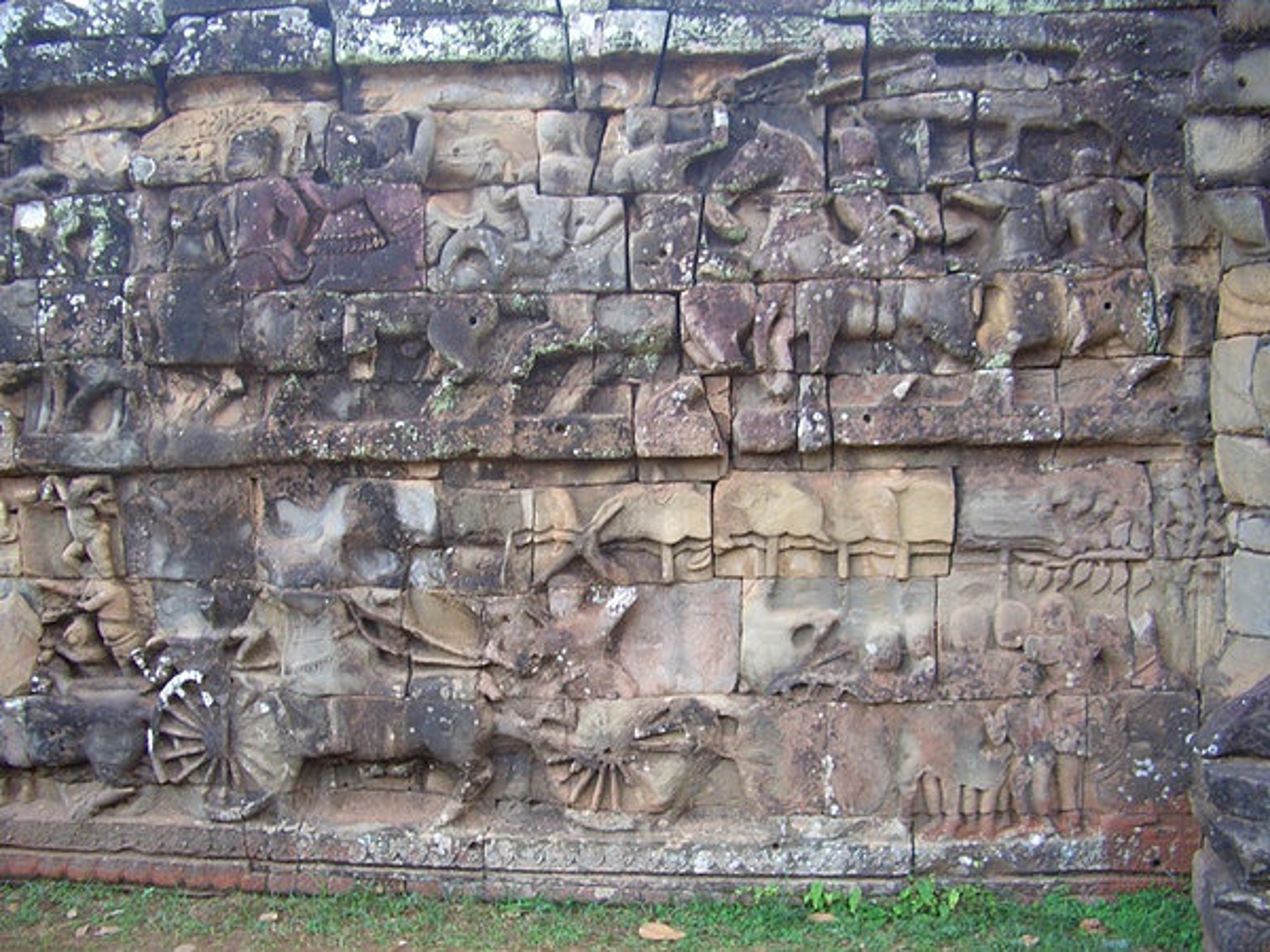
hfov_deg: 52.6
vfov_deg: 40.7
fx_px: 1284
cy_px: 476
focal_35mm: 35
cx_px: 635
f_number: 2.6
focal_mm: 5.8
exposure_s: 1/40
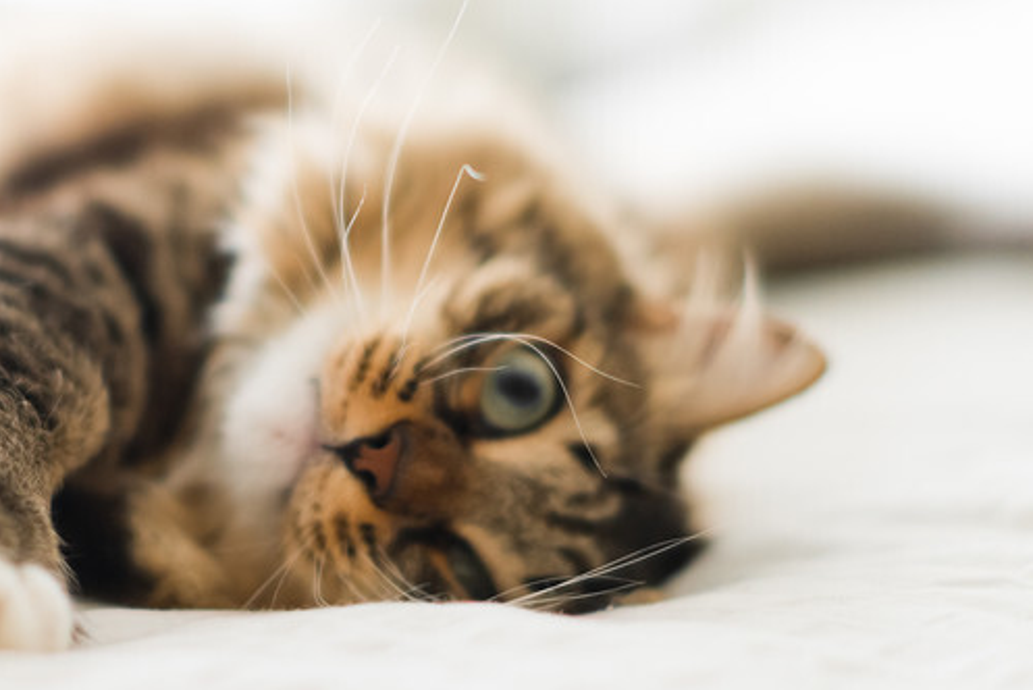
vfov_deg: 13.3
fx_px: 2957
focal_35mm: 103
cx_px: 263
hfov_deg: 19.7
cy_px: 373
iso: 800
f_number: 1.4
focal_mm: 50
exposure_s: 1/320
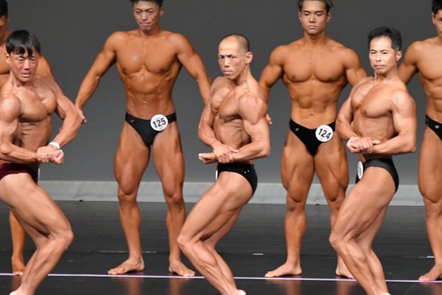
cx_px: 290
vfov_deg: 3.2
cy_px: 188
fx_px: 5340
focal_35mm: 435
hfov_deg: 4.7
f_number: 5.6
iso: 5000
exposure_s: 1/400
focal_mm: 210
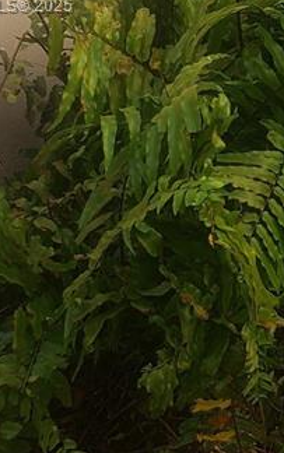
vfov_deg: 19.8
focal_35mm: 102
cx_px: 446
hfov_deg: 12.2
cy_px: 7
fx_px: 1261
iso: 50
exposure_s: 1/388
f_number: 2.4
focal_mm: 4.3
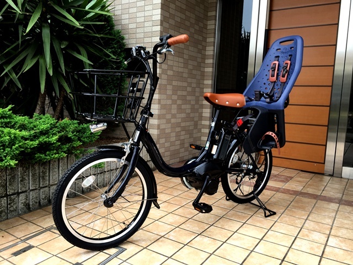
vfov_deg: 48.2
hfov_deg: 61.7
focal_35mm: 29
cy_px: 132
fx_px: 296
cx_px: 176
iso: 32
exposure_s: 1/276
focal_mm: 4.15
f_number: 2.2
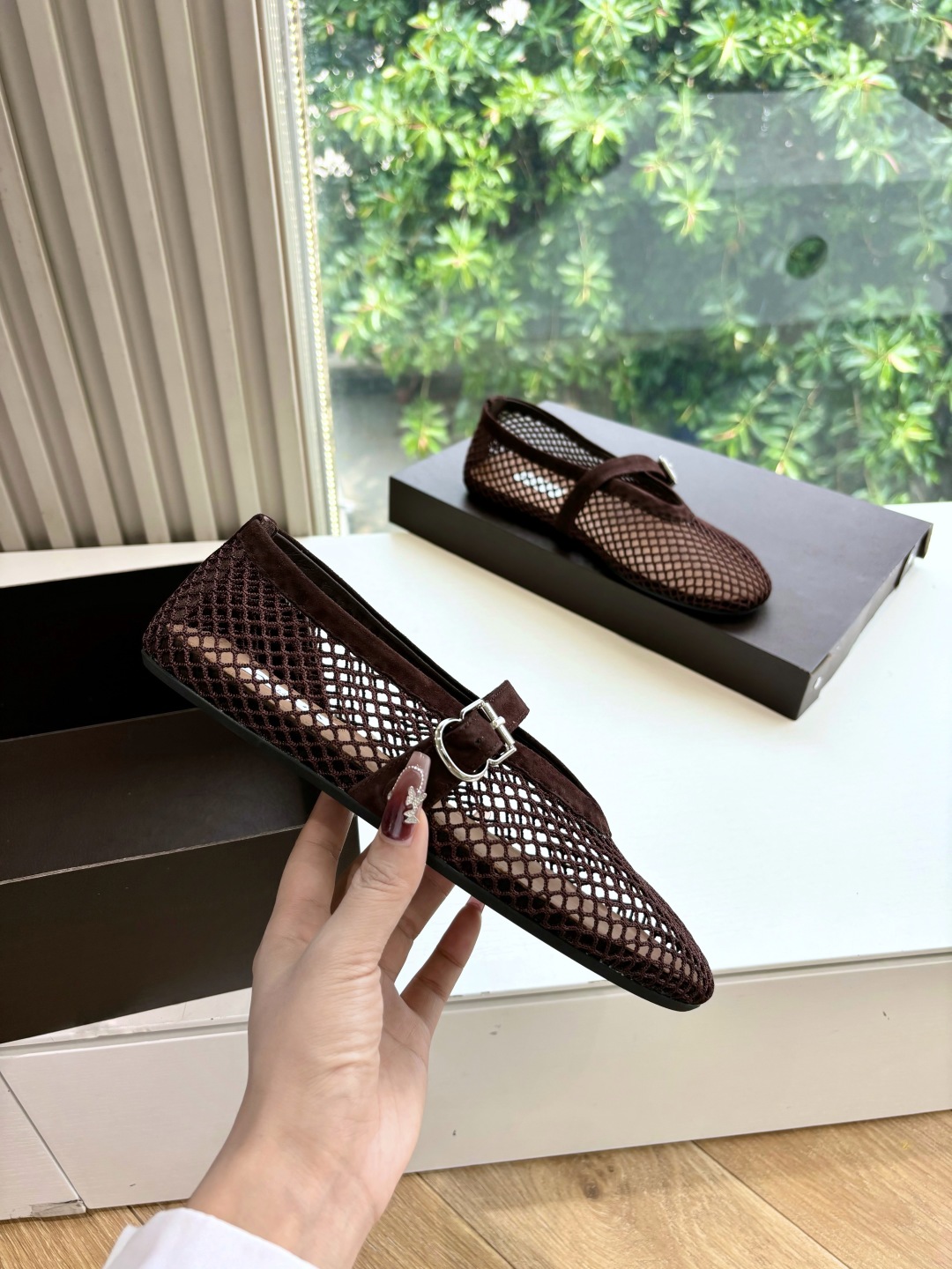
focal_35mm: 26
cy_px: 634
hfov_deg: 53.1
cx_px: 476
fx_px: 953
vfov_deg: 67.3
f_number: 1.6
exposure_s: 1/591
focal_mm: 5.96
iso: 50
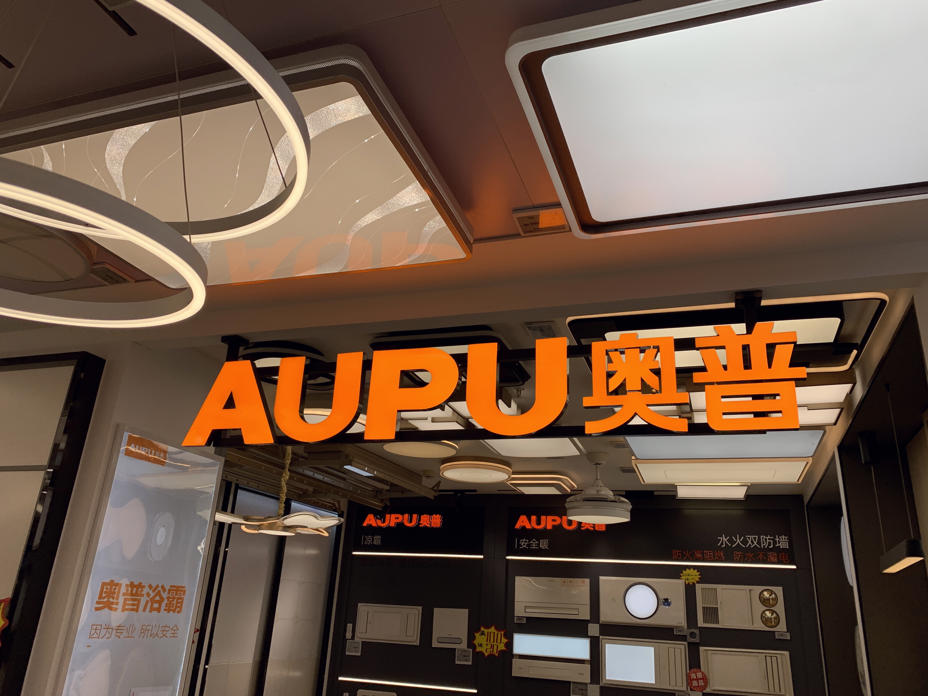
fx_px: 697
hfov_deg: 67.3
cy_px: 348
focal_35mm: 26
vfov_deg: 53.1
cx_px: 464
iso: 25
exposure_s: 1/991
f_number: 1.8
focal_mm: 4.25
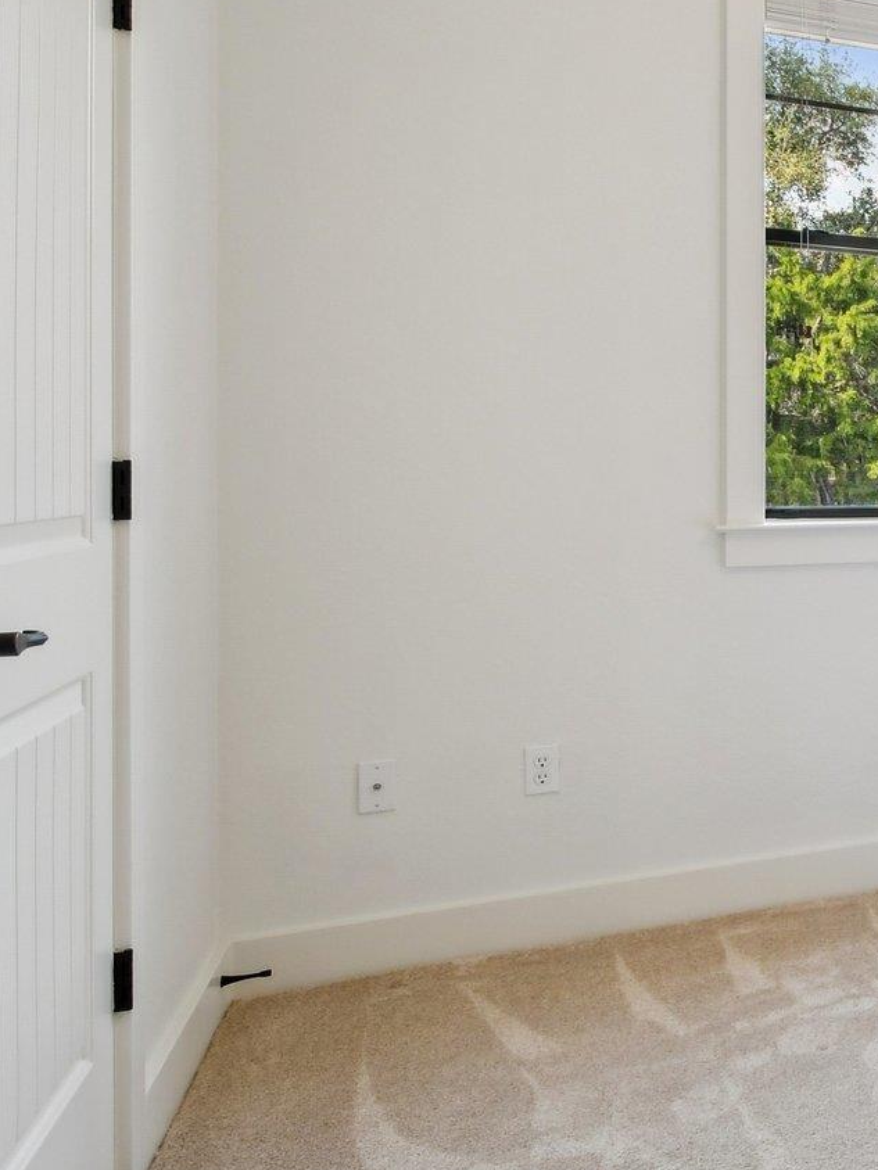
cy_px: 399
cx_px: 1262
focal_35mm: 35
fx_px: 1184
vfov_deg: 51.7
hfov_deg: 28.9
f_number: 8
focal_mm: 10
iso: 400
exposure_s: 1/60
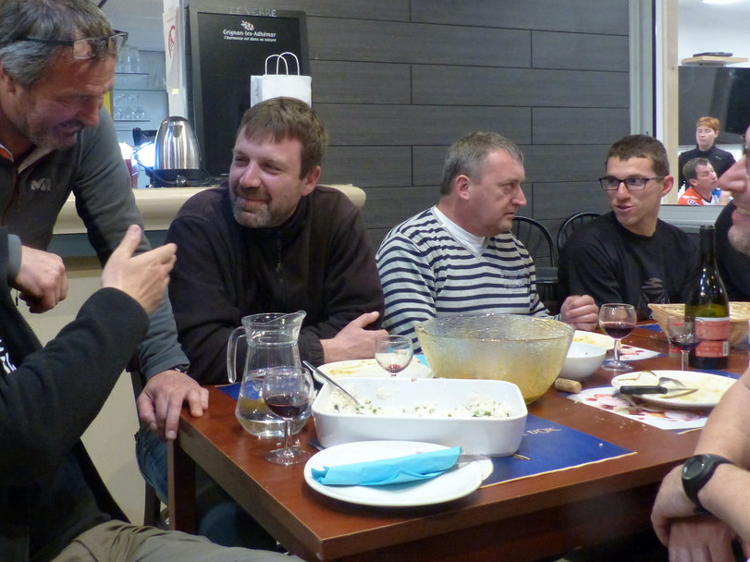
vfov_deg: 38.6
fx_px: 802
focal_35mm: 37
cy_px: 243
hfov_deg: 49.8
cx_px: 300
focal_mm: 4.5
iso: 400
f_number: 2.8
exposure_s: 1/13
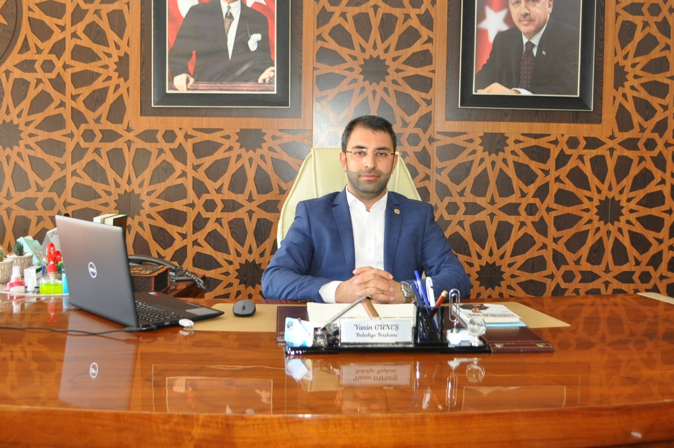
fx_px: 860
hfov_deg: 42.7
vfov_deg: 29.1
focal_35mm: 46
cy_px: 189
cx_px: 368
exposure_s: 1/60
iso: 800
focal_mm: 22
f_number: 3.8
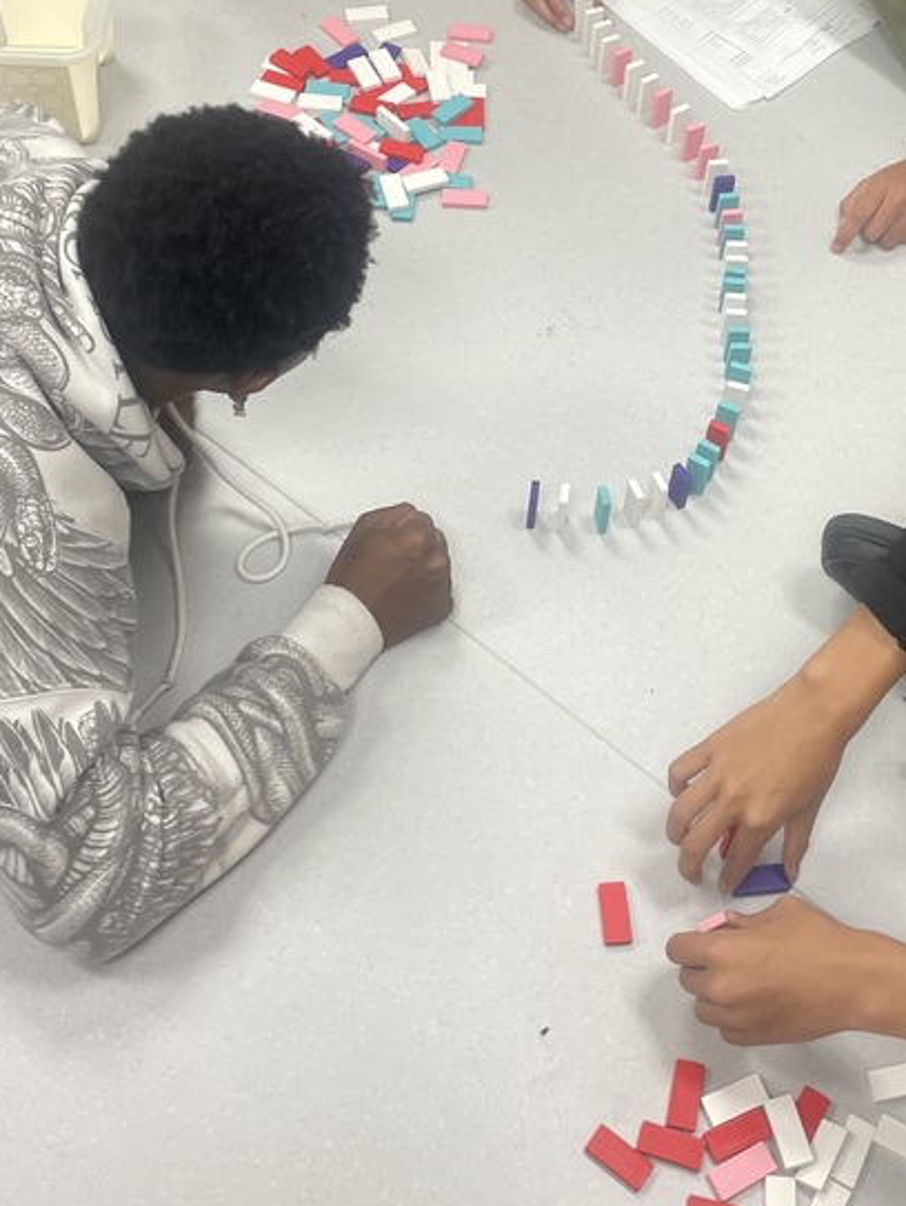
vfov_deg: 38.4
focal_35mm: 49
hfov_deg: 29.6
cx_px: 553
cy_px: 386
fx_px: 1708
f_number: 1.6
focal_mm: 4.2
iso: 64
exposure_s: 1/60
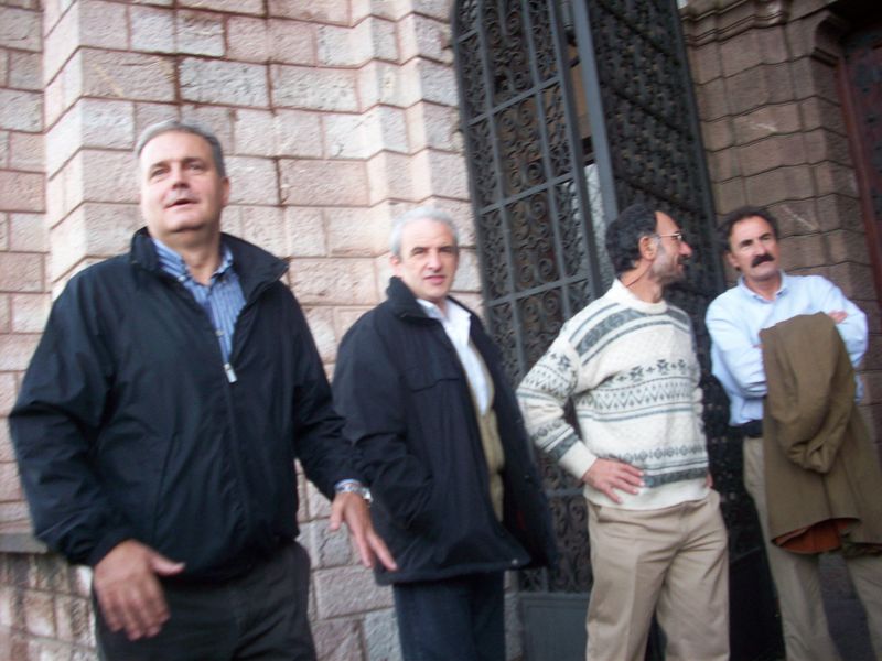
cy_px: 330
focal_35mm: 37
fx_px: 943
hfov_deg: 50.1
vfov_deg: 38.7
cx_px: 441
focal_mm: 6.2
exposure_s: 1/108
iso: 80
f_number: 2.8
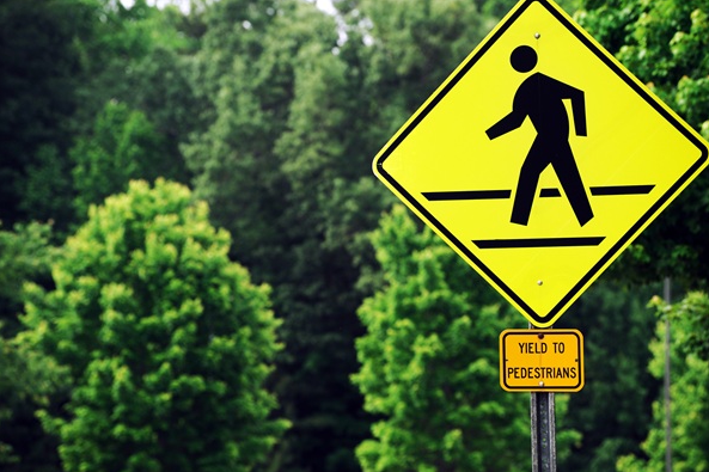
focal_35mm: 187
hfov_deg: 11.0
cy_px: 237
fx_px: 3682
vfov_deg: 7.3
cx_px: 354
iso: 400
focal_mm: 185
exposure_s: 1/320
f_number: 7.1
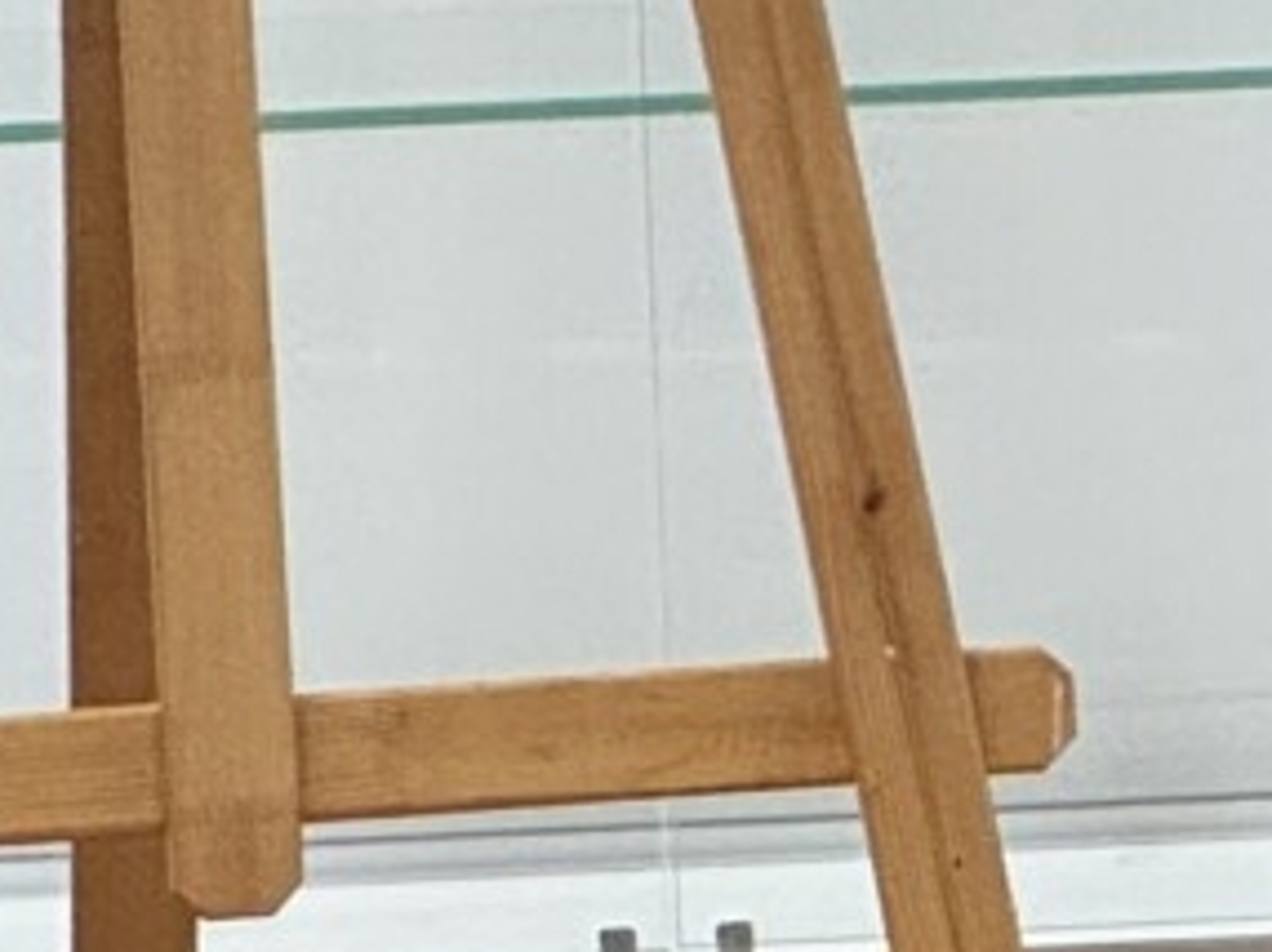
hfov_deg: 3.7
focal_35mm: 517
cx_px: 3776
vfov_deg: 2.9
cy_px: -476
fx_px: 18982
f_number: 2.8
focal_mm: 9
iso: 125
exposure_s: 1/100
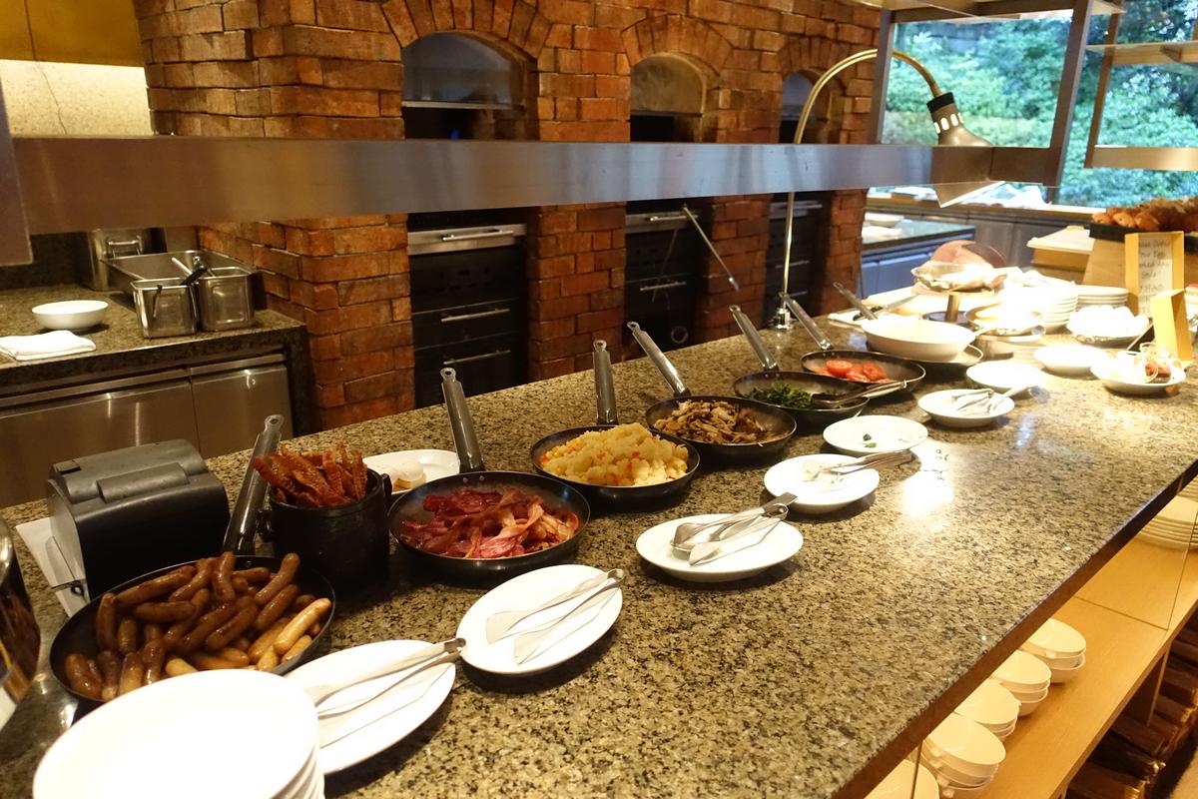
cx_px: 599
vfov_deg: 51.3
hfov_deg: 71.5
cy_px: 400
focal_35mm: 25
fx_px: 832
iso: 3200
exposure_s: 1/125
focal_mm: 9.08
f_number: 2
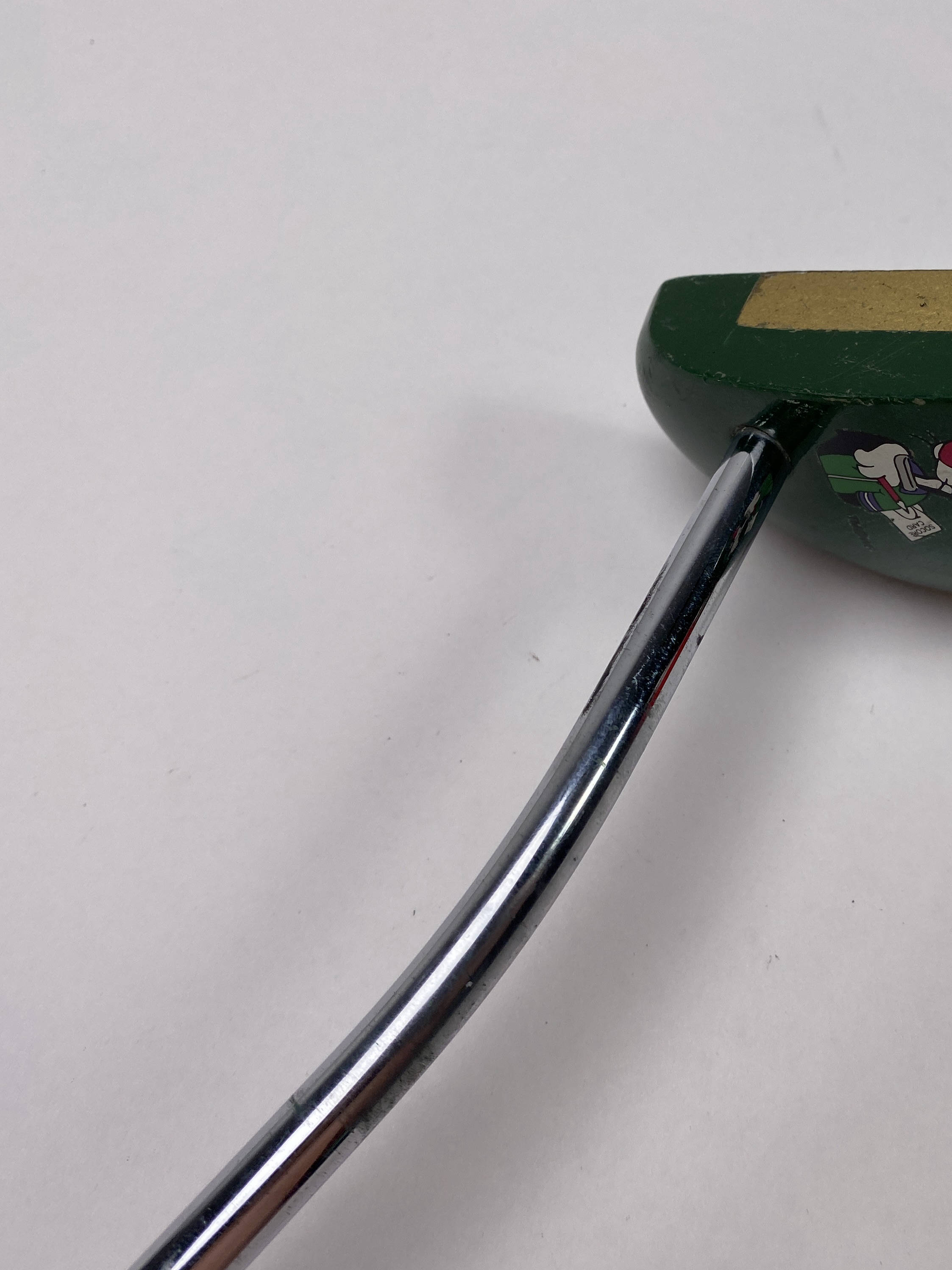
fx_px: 1284
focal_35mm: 35
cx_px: 800
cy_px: 632
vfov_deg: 52.6
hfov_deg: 38.7
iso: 32
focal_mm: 4.25
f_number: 1.8
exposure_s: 1/534
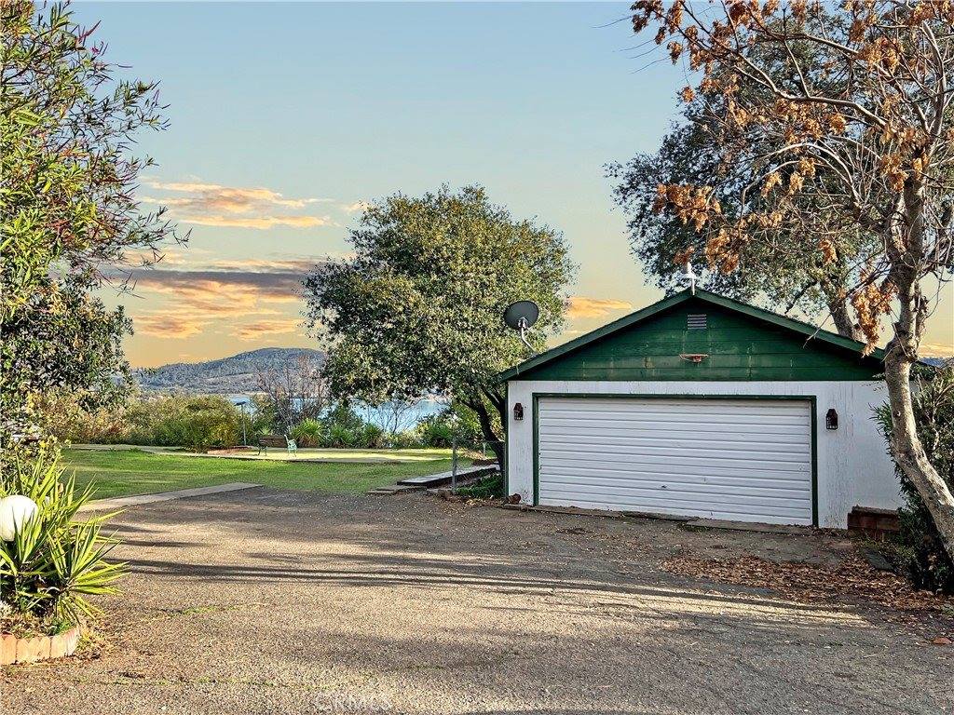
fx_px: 717
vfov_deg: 53.1
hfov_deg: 67.3
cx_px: 477
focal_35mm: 26
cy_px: 358
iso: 50
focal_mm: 5.7
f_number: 1.5
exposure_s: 1/2165
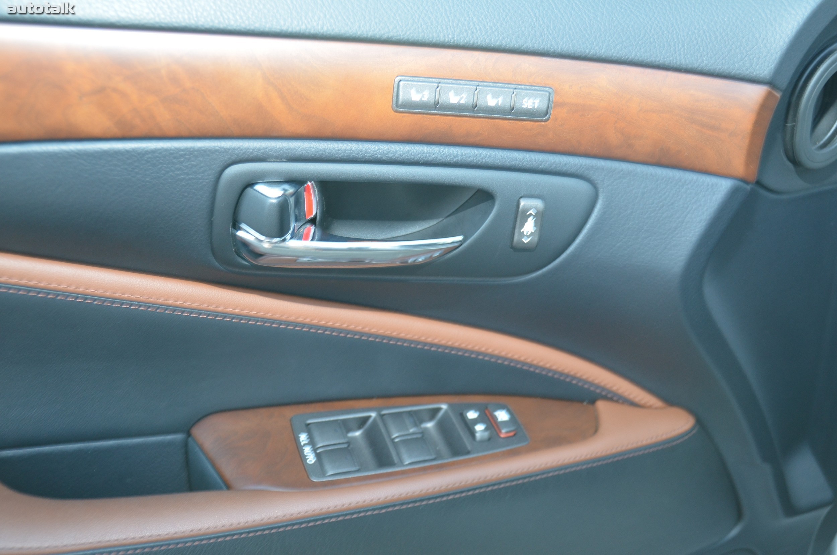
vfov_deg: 34.1
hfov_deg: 49.6
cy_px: 278
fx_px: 905
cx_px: 418
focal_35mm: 39
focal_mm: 26
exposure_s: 1/15
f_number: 4
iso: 800
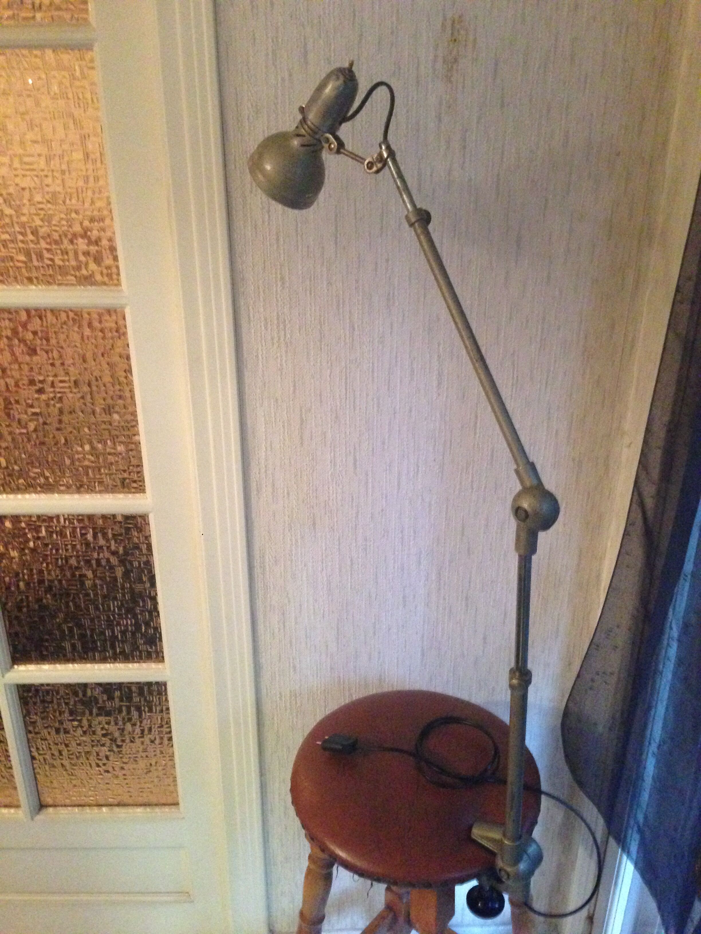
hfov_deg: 42.9
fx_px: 891
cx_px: 350
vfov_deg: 55.4
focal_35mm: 33
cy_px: 467
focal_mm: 4.12
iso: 640
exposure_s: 1/17
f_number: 2.4
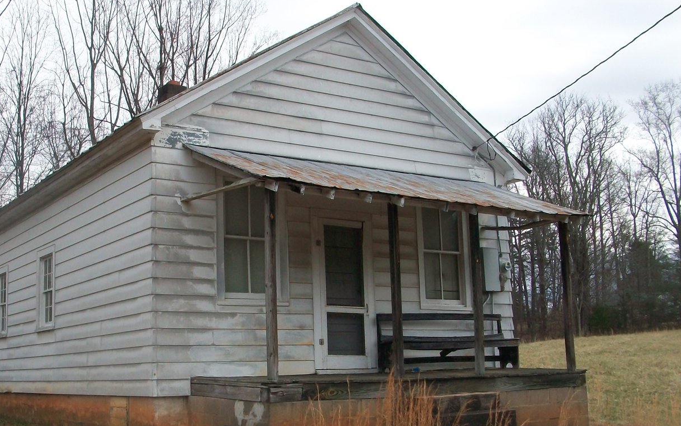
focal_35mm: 45
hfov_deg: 44.1
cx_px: 262
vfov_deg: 28.5
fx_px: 835
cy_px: 261
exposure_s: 1/250
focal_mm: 5.7
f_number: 5.5
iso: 80
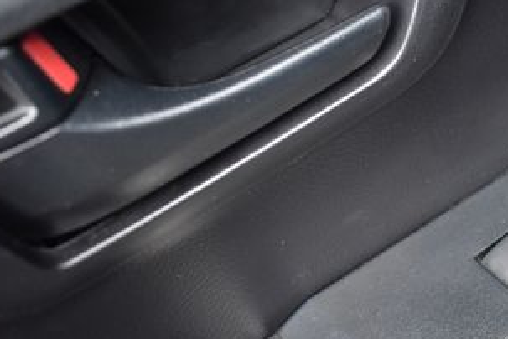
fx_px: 804
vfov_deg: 23.7
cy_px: 138
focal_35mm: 57
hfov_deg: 32.6
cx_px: 490
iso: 800
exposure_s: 1/200
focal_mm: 18
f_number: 3.5
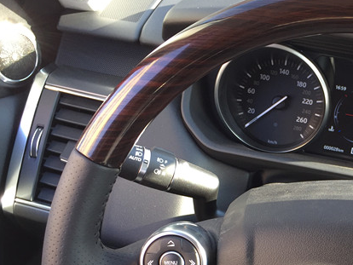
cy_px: 224
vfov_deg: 25.5
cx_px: 333
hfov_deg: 32.2
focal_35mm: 56
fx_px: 571
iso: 32
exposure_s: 1/50
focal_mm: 4.15
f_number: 2.2
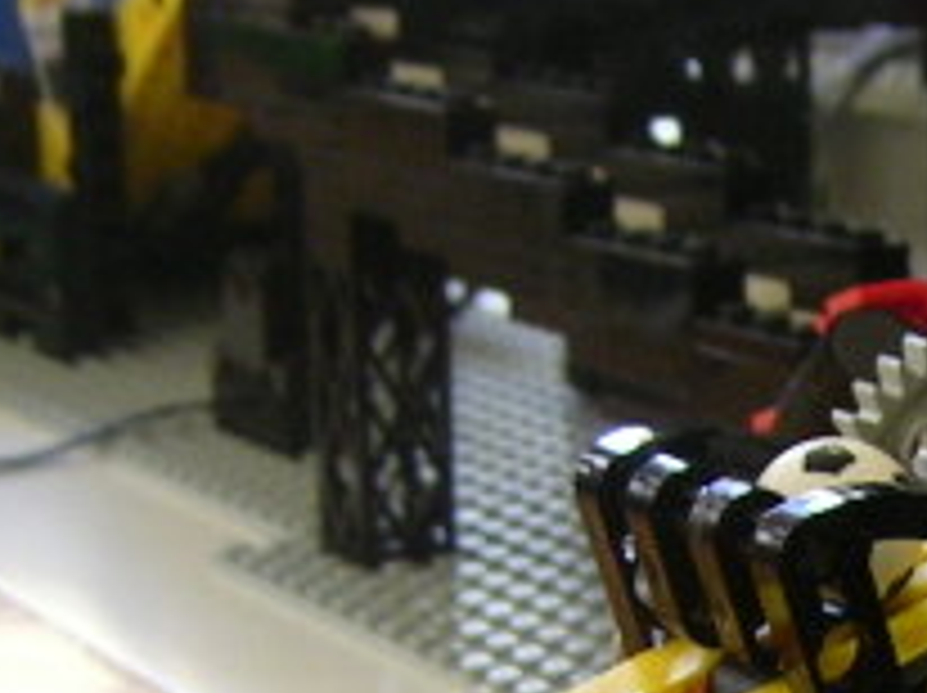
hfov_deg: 15.1
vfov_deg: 11.5
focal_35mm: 126
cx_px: 1134
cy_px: 878
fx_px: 3370
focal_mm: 5.6
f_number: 2.8
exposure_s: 1/43.1
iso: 100
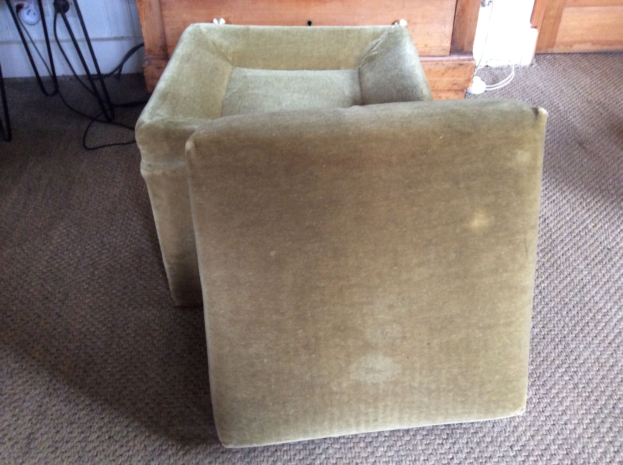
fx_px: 575
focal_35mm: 32
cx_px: 312
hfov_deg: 56.9
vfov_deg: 44.1
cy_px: 232
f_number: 2.4
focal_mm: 3.3
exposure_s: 1/25
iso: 200
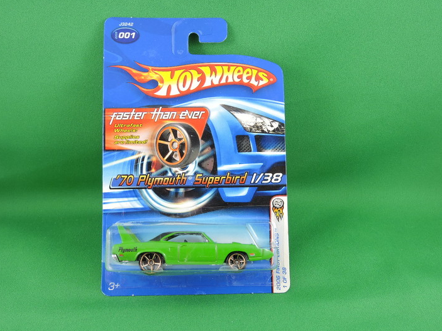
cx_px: 220
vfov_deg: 42.9
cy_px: 163
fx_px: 421
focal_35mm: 33
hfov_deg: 55.4
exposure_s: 1/30
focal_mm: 5.4
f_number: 3.5
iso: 125
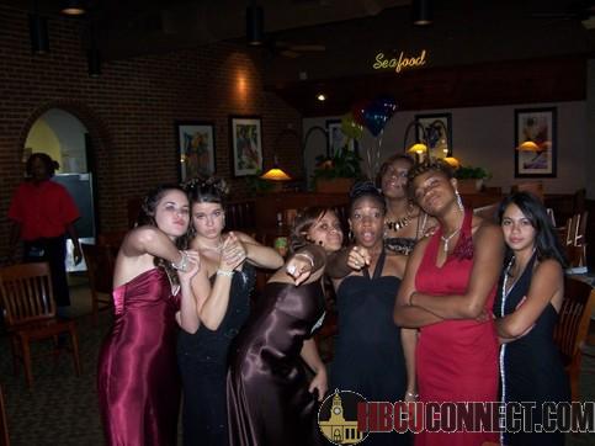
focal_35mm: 38
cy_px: 223
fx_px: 653
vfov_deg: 37.7
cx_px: 298
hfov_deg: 49.0
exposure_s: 1/60
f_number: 2.8
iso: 140
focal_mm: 6.3
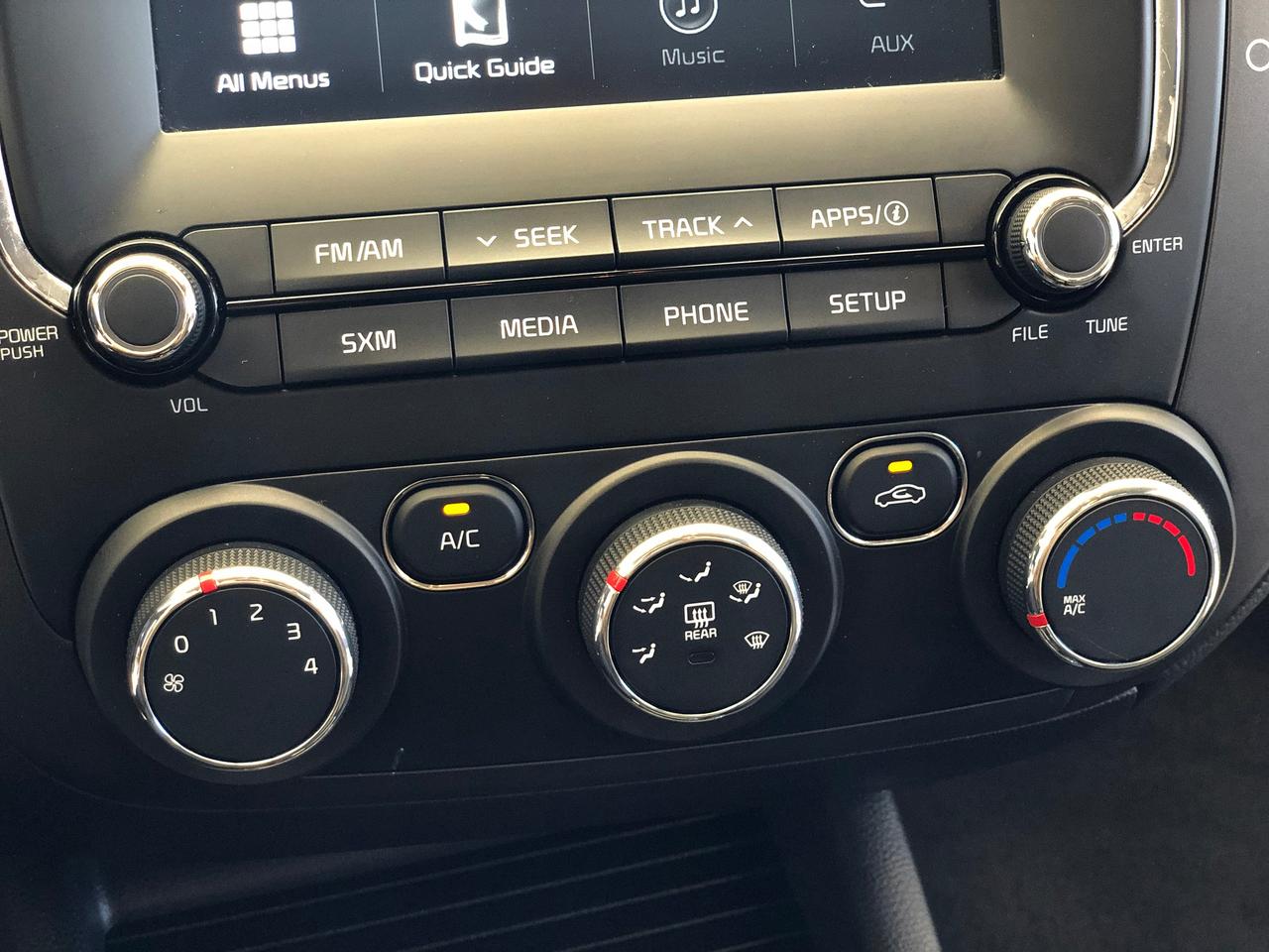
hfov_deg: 36.8
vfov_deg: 28.0
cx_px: 634
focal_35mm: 52
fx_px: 1906
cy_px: 476
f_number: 2.4
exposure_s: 1/20
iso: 160
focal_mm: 6
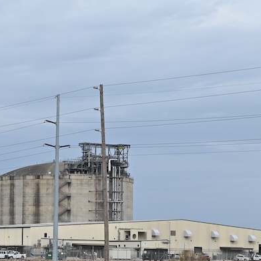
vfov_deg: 11.6
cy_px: 189
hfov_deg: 11.2
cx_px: -114
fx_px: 1281
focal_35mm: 150
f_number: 6.3
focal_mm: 34.5
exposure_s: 1/320
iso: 100
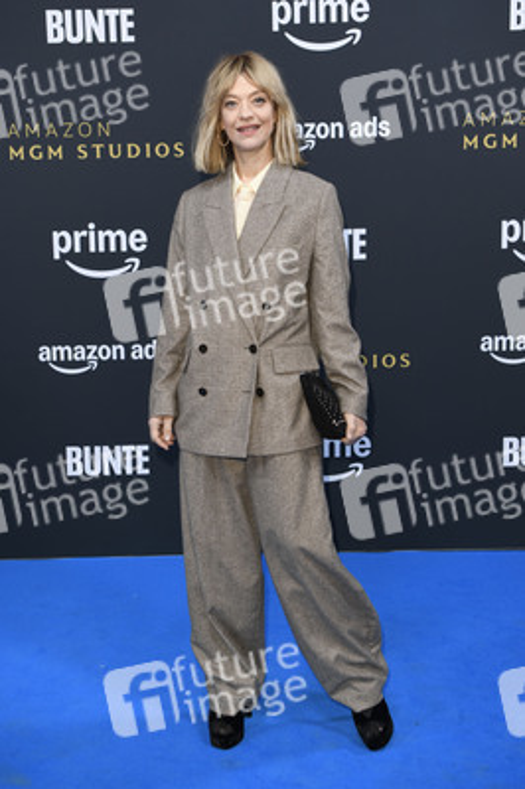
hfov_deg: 29.8
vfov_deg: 43.6
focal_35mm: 45
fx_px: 986
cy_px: 394
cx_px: 262
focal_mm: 45
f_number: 4
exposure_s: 1/400
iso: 400
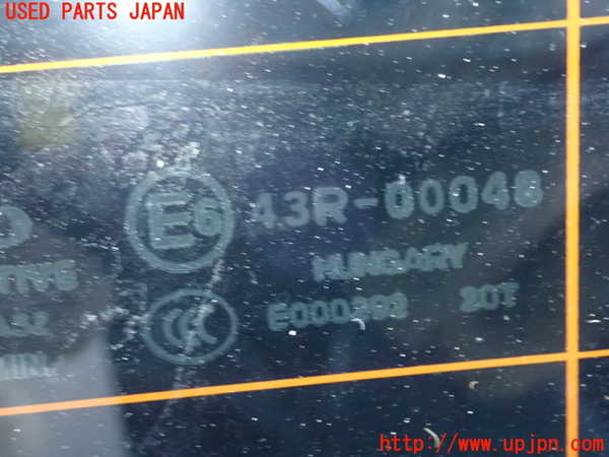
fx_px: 1073
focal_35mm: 61
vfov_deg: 24.0
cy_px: 228
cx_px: 304
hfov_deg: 31.7
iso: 1600
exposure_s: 1/15
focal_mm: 11.01
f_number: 3.6
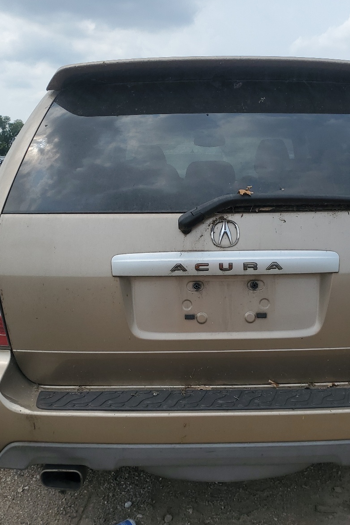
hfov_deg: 35.8
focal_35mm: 37
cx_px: 208
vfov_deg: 51.9
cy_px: 259
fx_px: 539
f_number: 1.5
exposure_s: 1/3333
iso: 50
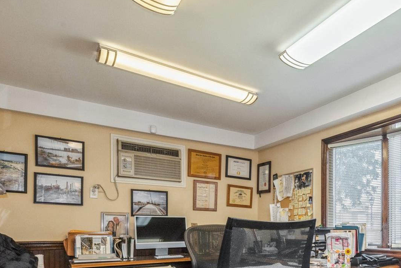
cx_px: 338
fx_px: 323
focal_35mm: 29
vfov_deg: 42.1
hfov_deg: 57.3
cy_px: 229
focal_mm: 15
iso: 400
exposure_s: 1/15
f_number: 11
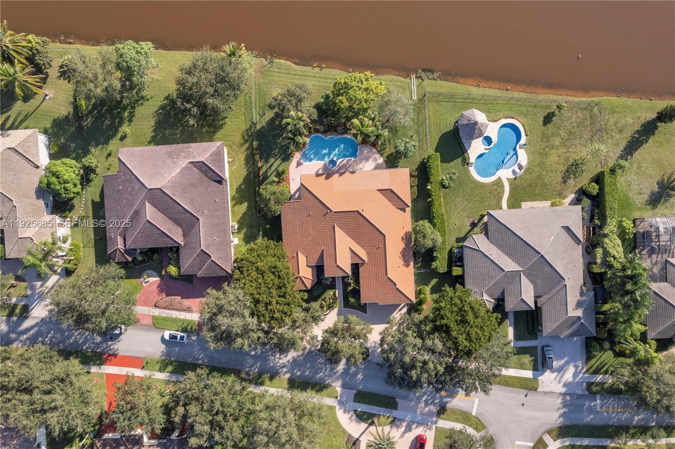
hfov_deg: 78.6
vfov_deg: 57.2
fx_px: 412
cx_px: 338
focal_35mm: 22
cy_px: 224
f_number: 2.8
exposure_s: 1/1000
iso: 130
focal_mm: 8.38
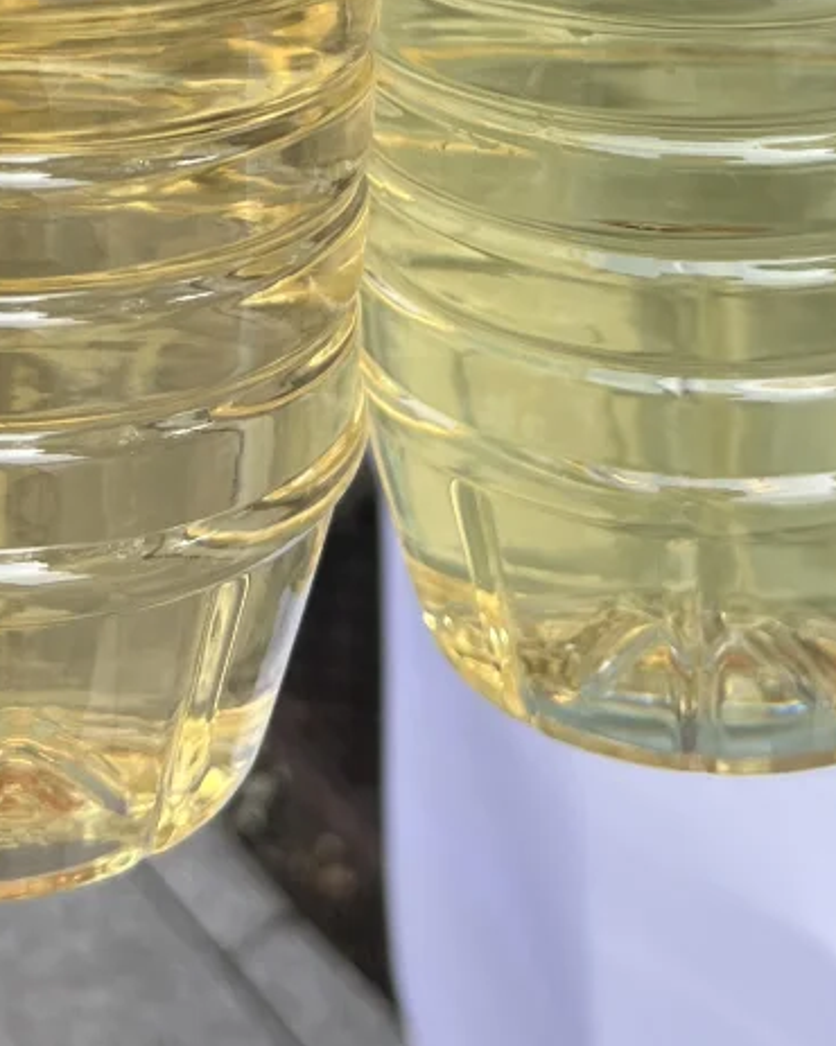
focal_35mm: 79
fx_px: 2445
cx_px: 120
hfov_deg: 19.1
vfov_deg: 22.4
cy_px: -176
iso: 50
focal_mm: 5.7
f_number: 1.5
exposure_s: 1/909
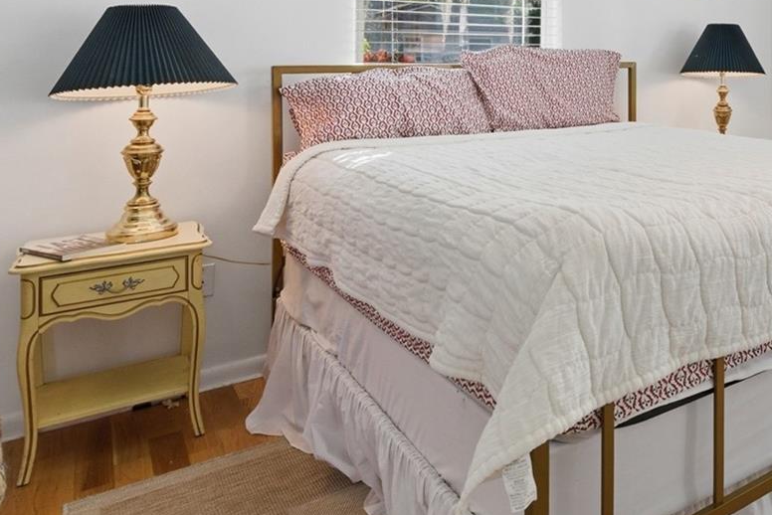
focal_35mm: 33
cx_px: 764
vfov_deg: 37.5
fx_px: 708
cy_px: 55
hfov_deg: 47.8
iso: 400
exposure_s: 1/125
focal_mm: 16
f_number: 9
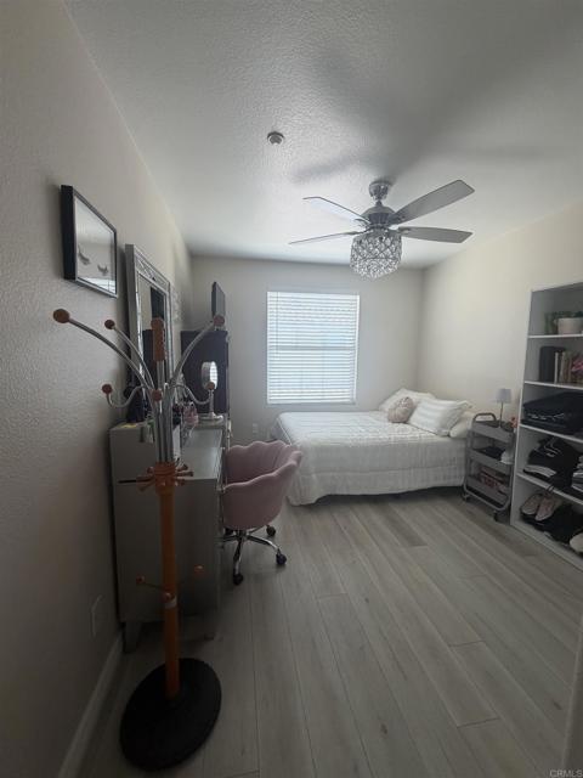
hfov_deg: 85.7
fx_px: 314
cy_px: 389
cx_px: 292
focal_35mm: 14
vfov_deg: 102.1
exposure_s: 1/120
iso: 80
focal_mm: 2.22
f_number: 2.2
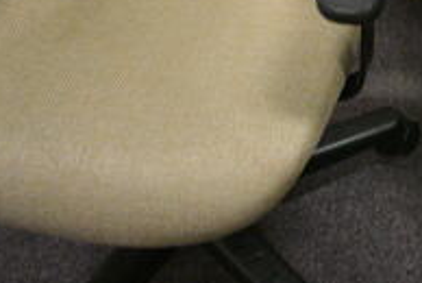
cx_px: 548
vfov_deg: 14.9
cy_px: -146
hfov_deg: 21.6
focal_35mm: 85
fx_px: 998
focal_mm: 18
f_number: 3.5
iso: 5000
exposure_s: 1/125
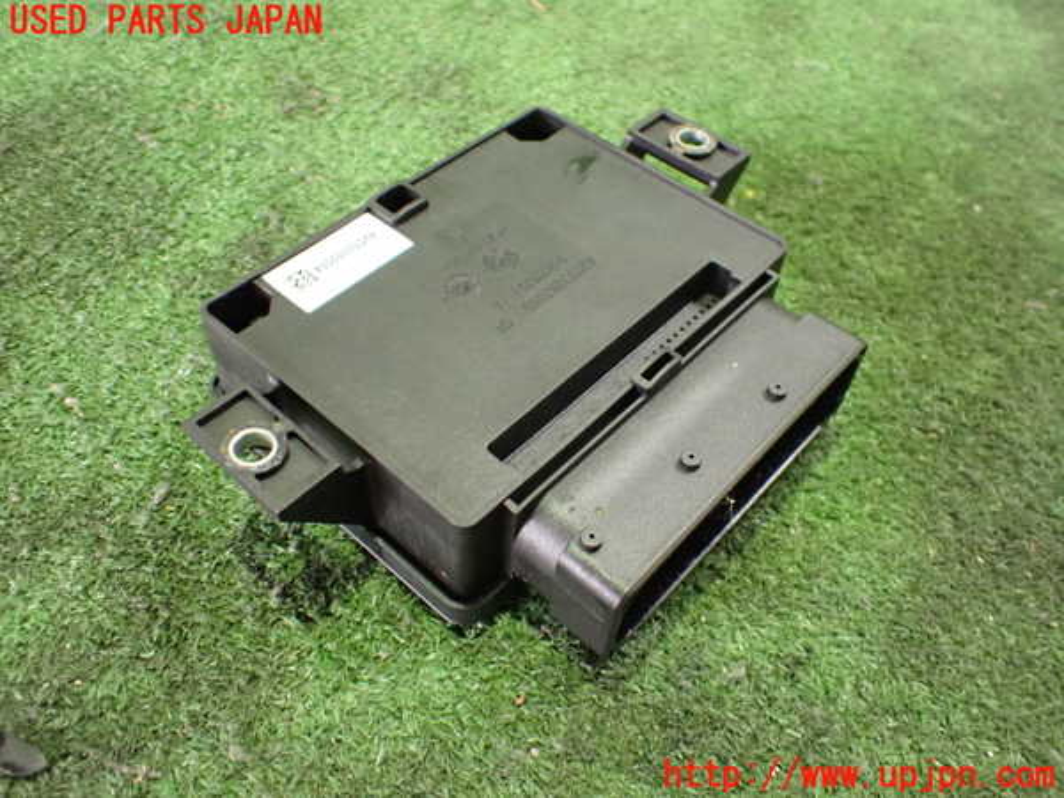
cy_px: 399
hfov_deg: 60.0
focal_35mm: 30
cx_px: 532
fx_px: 922
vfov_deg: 46.8
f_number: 2.3
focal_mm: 5.4
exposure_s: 1/30
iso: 1000
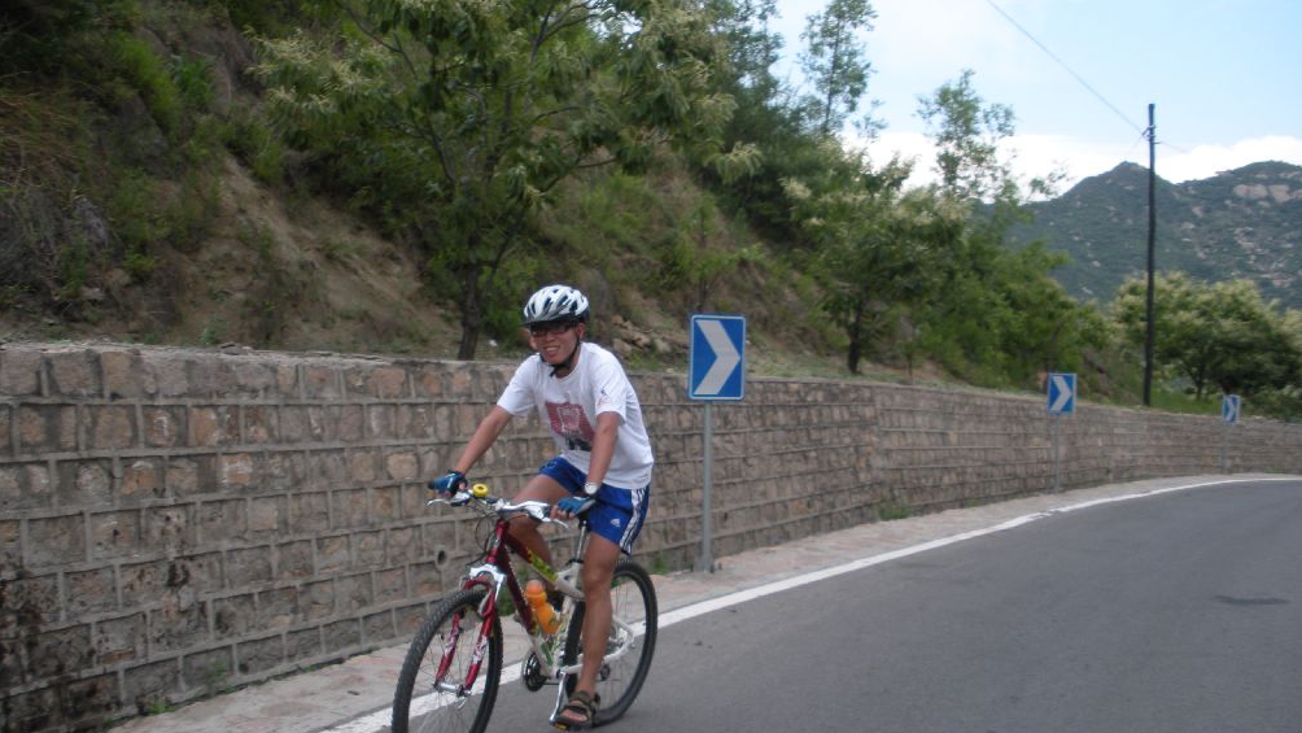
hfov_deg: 50.5
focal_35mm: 40
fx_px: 1381
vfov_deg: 29.7
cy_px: 384
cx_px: 652
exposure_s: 1/195
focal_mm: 6.3
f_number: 3.5
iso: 64
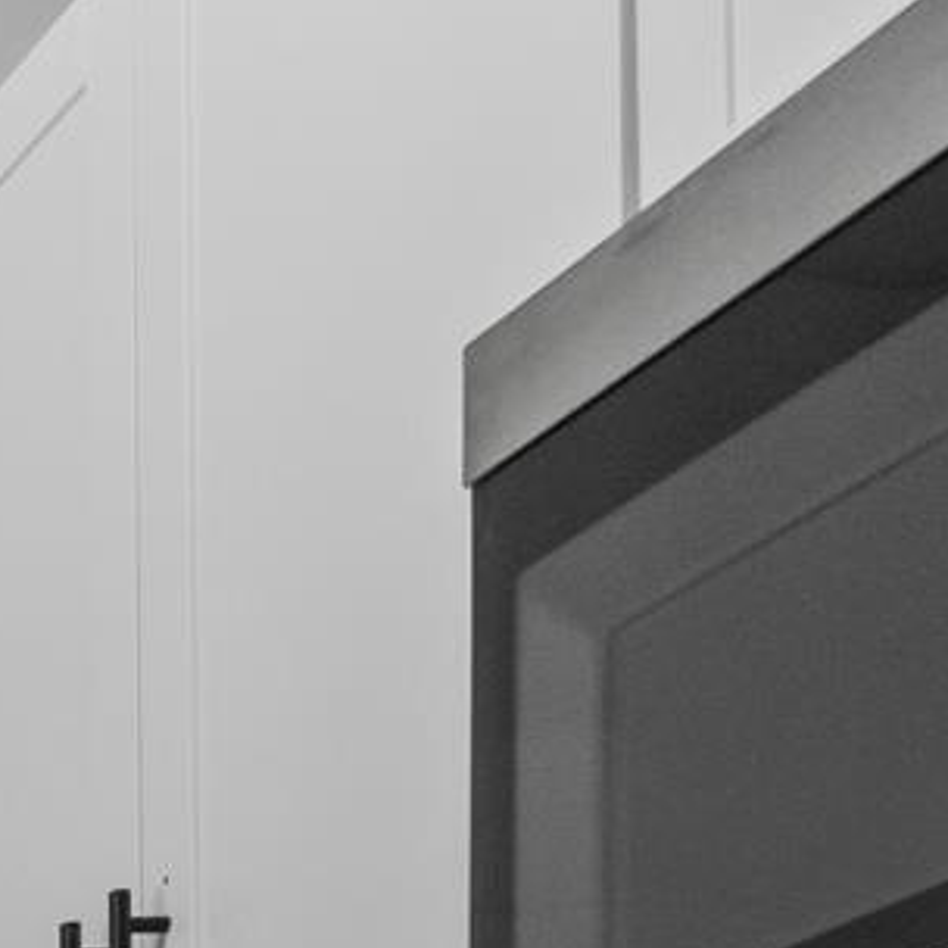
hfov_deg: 11.8
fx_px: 3470
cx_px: -1512
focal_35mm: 112
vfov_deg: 13.0
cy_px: 2016
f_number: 8
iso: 1000
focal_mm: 16
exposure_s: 1/15
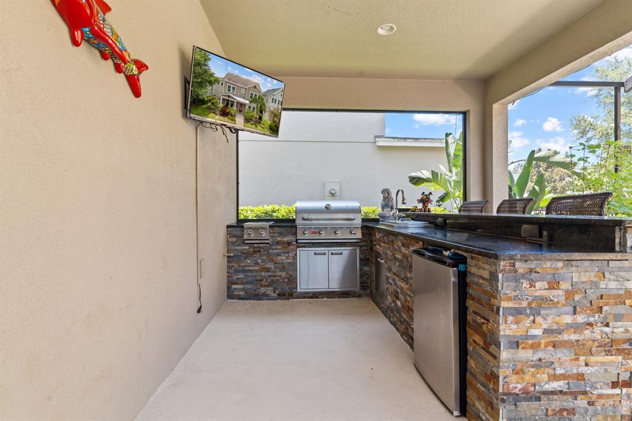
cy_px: 210
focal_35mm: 17
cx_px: 316
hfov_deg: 93.3
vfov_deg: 70.4
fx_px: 298
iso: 250
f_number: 8
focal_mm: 17
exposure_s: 1/1.25
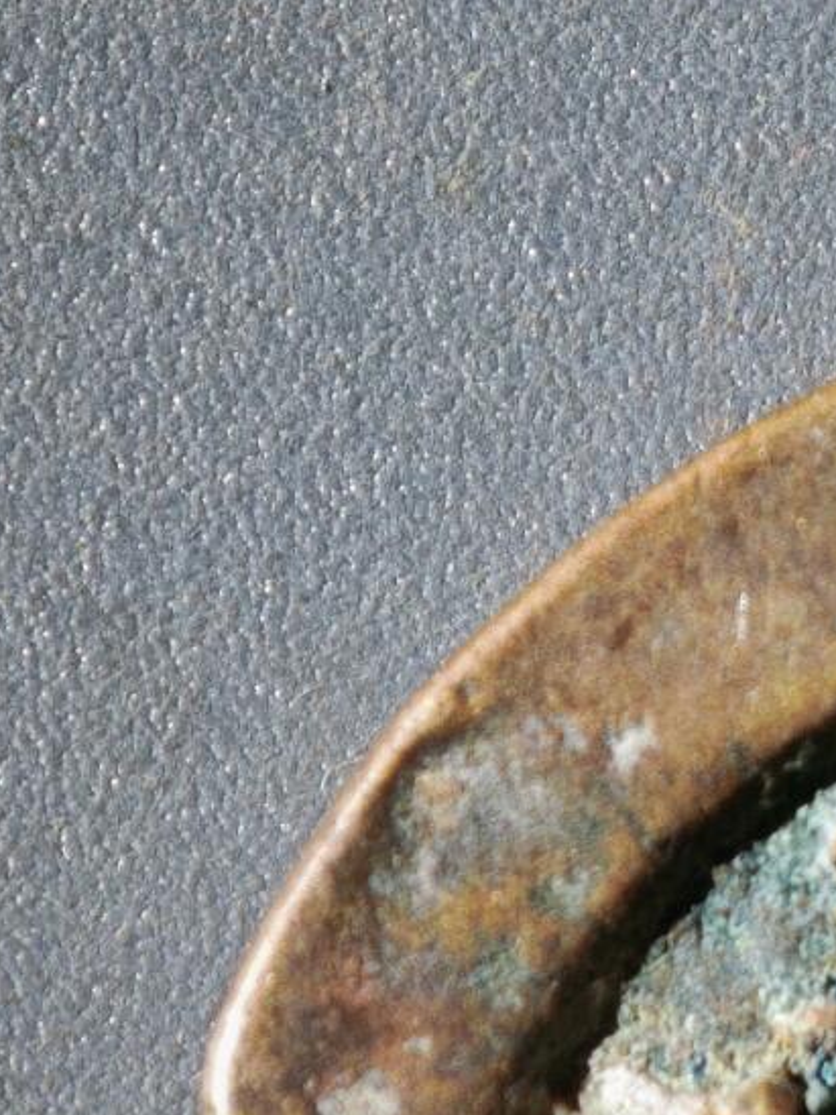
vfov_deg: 6.8
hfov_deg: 5.1
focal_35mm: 289
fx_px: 9306
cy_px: 1306
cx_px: 1351
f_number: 2
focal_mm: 9
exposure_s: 1/100
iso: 200
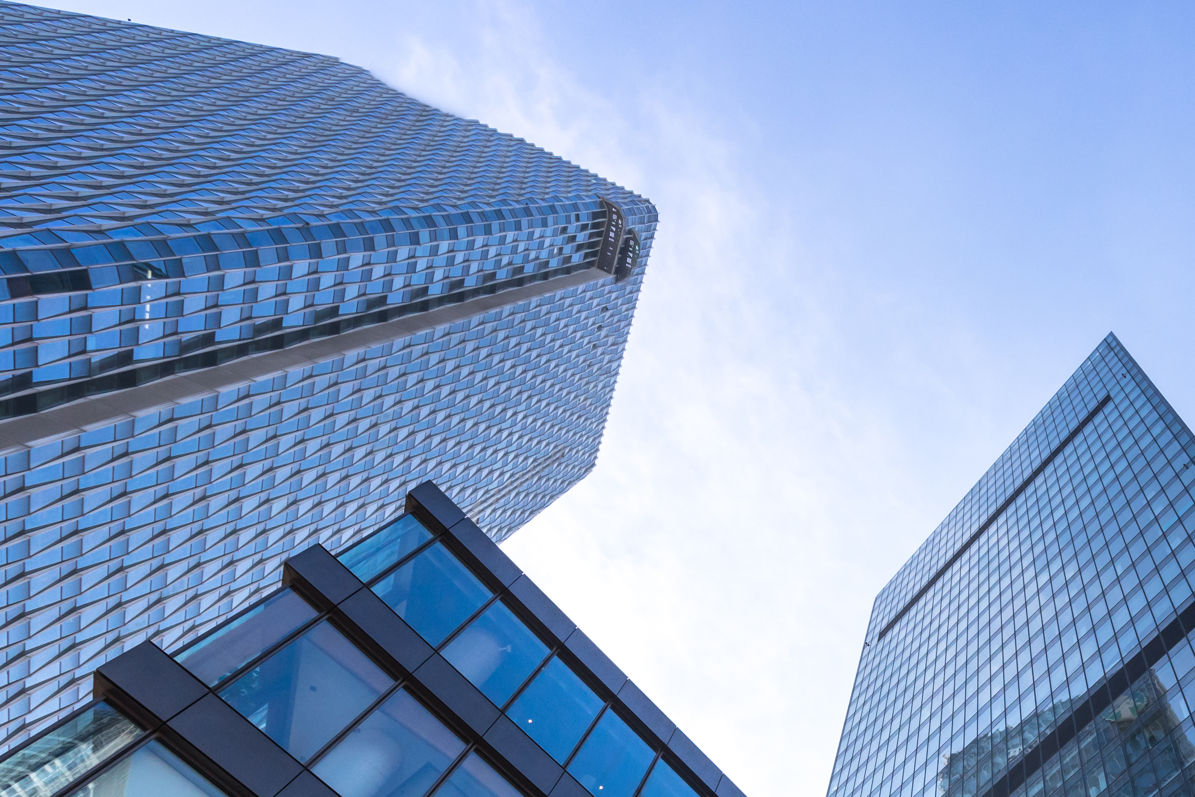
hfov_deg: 53.9
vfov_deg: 37.2
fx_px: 1062
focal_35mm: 32
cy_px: 780
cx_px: 989
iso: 500
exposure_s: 1/1000
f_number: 6.7
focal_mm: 16
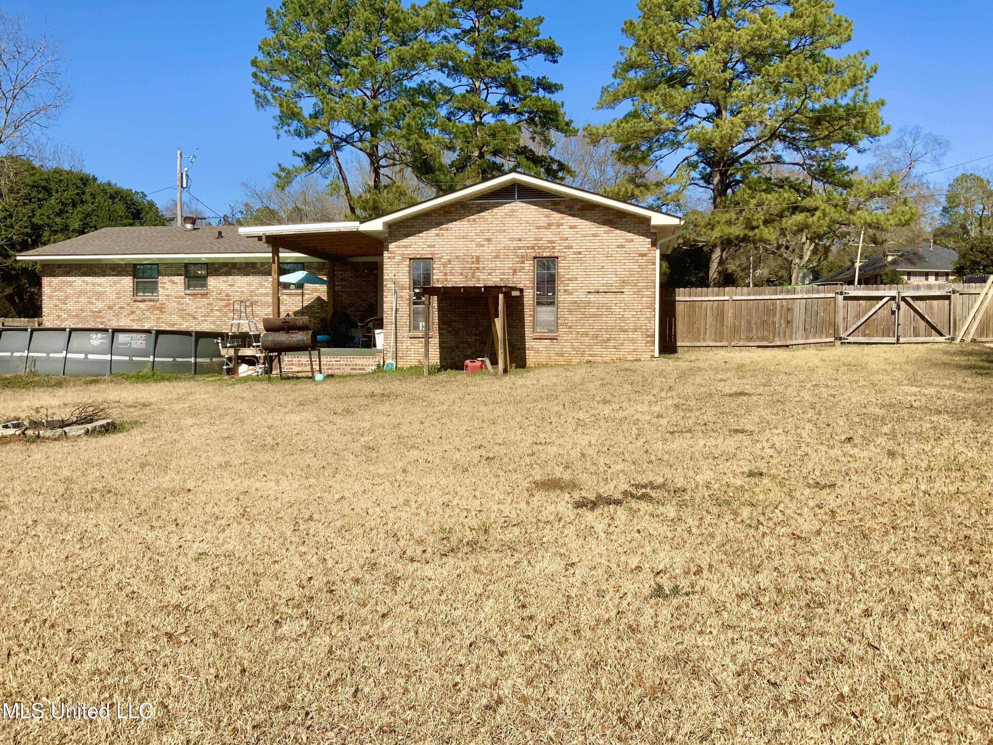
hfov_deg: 61.7
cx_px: 496
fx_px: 832
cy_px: 372
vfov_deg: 48.2
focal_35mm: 29
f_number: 1.8
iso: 16
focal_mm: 3
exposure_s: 1/2667
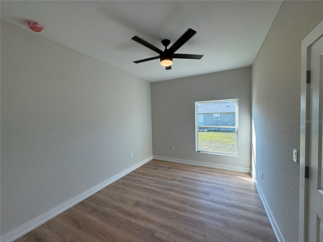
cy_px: 121
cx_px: 162
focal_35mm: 14
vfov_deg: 85.7
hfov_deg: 102.1
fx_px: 131
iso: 40
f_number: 2.2
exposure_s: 1/173
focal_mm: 2.22
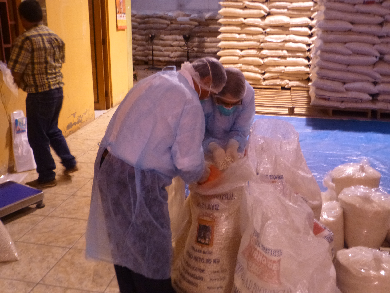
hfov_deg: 47.9
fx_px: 439
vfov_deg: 36.8
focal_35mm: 39
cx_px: 195
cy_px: 146
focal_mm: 6.9
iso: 400
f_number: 3.9
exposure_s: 1/13
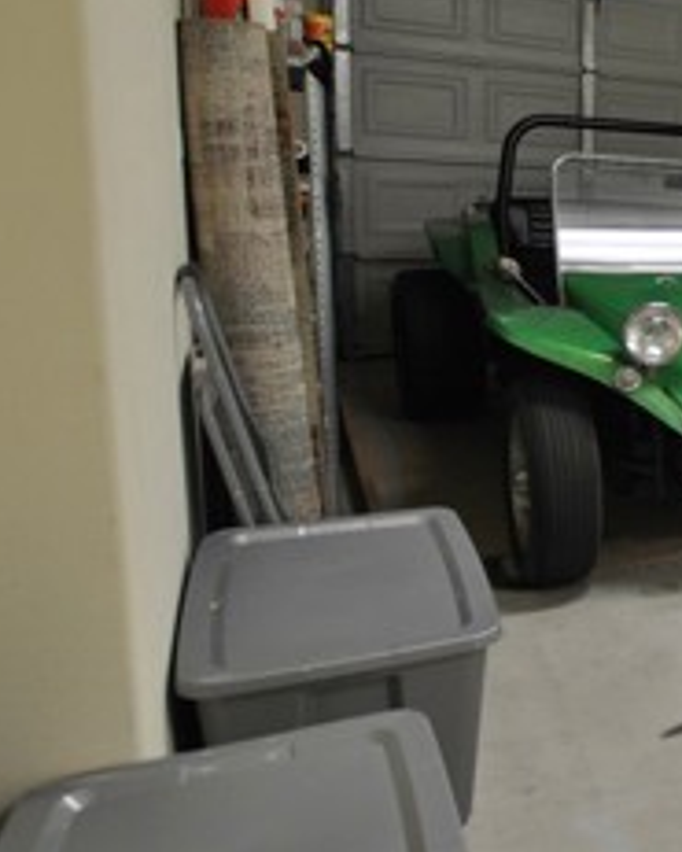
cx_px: 1062
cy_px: 350
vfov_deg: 46.6
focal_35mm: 39
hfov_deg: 26.1
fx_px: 983
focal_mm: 10
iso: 200
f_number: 4
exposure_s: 1/60
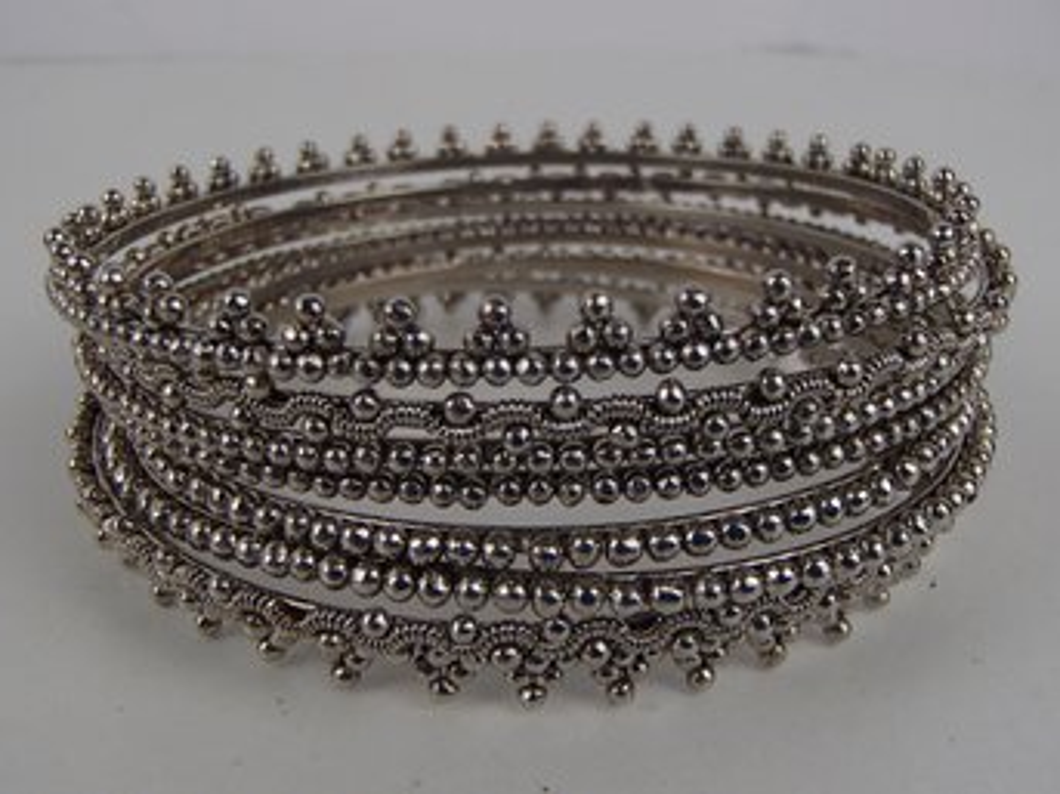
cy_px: 397
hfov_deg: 50.2
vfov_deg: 38.6
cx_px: 530
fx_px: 1133
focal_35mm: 37
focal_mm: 6.64
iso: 200
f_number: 4.7
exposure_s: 1/160
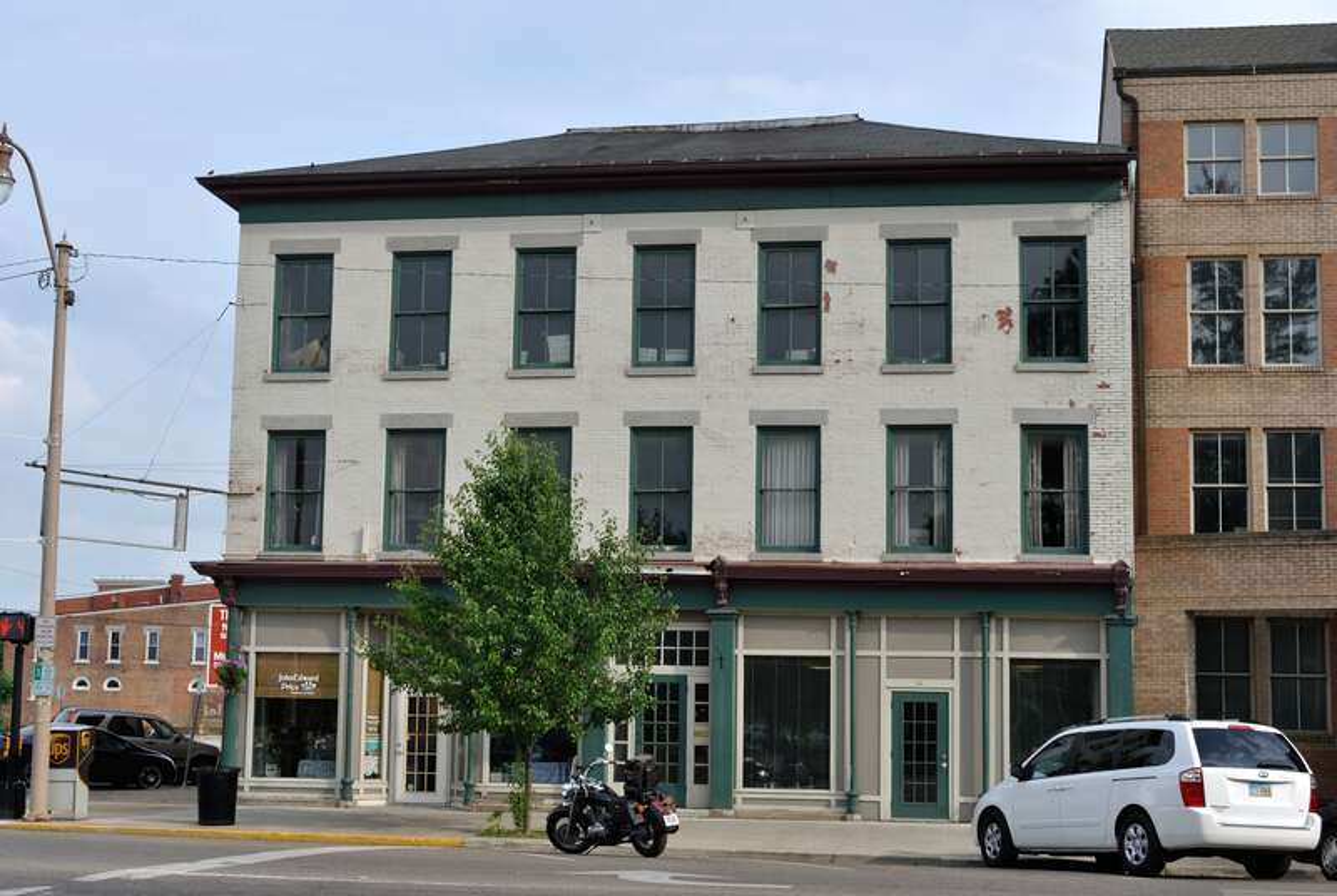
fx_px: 1953
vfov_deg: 25.8
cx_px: 668
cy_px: 448
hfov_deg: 37.8
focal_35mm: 52
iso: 100
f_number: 7.1
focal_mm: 35
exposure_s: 1/250
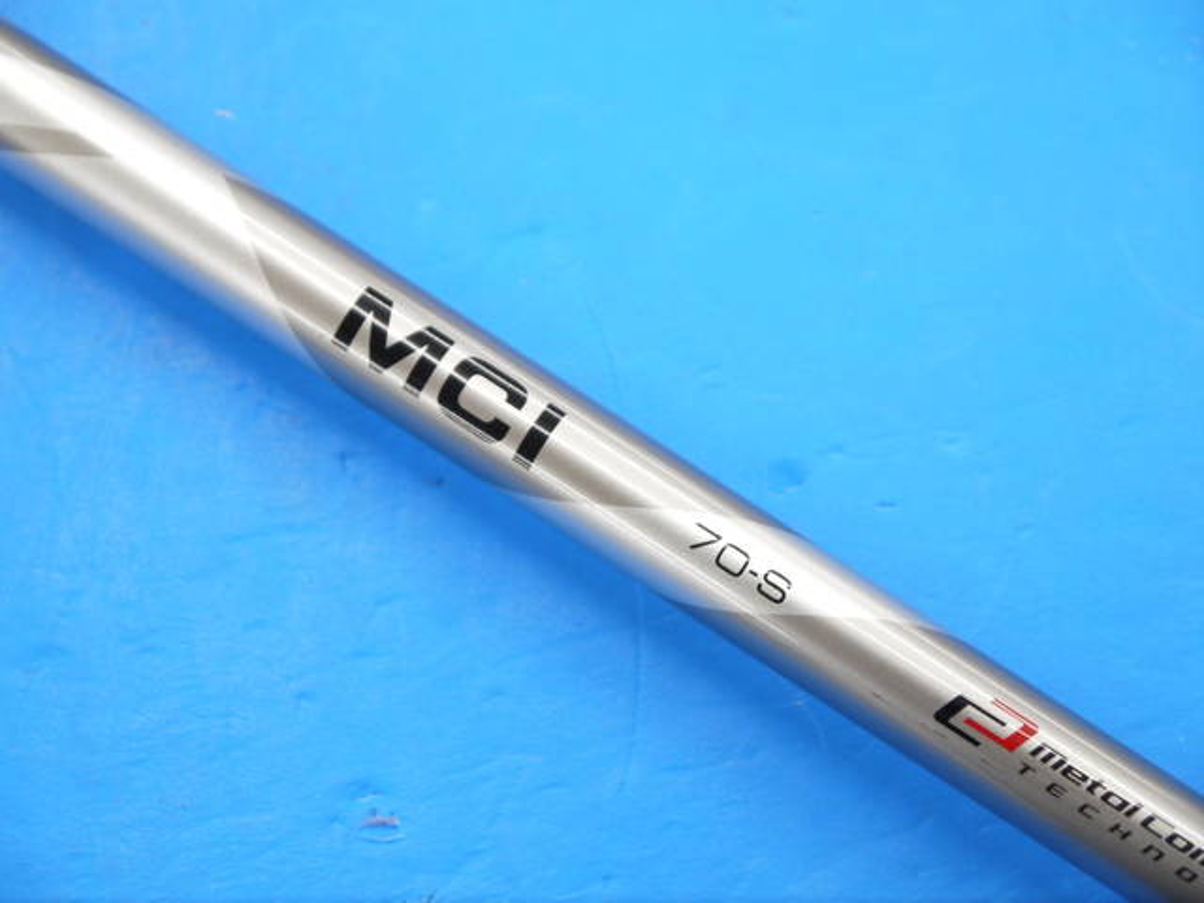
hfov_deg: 23.3
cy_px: 452
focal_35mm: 84
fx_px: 2922
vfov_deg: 17.6
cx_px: 602
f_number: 5.6
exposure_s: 1/80
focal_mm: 42
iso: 640
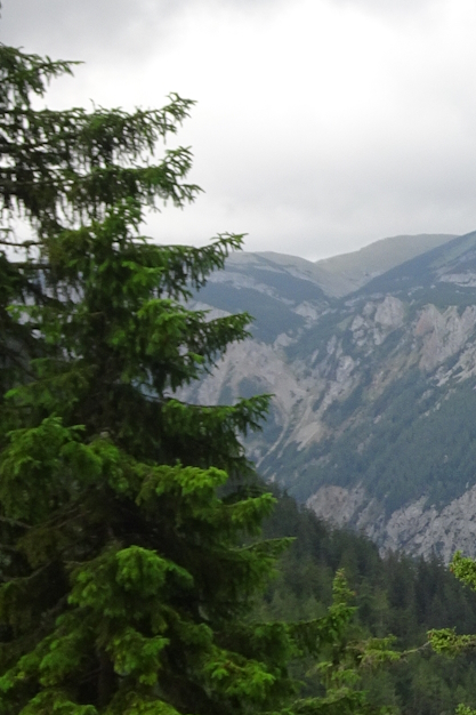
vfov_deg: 17.3
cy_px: 448
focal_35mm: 118
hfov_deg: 10.5
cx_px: 1002
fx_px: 2341
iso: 80
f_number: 4
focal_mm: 6.37
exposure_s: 1/160
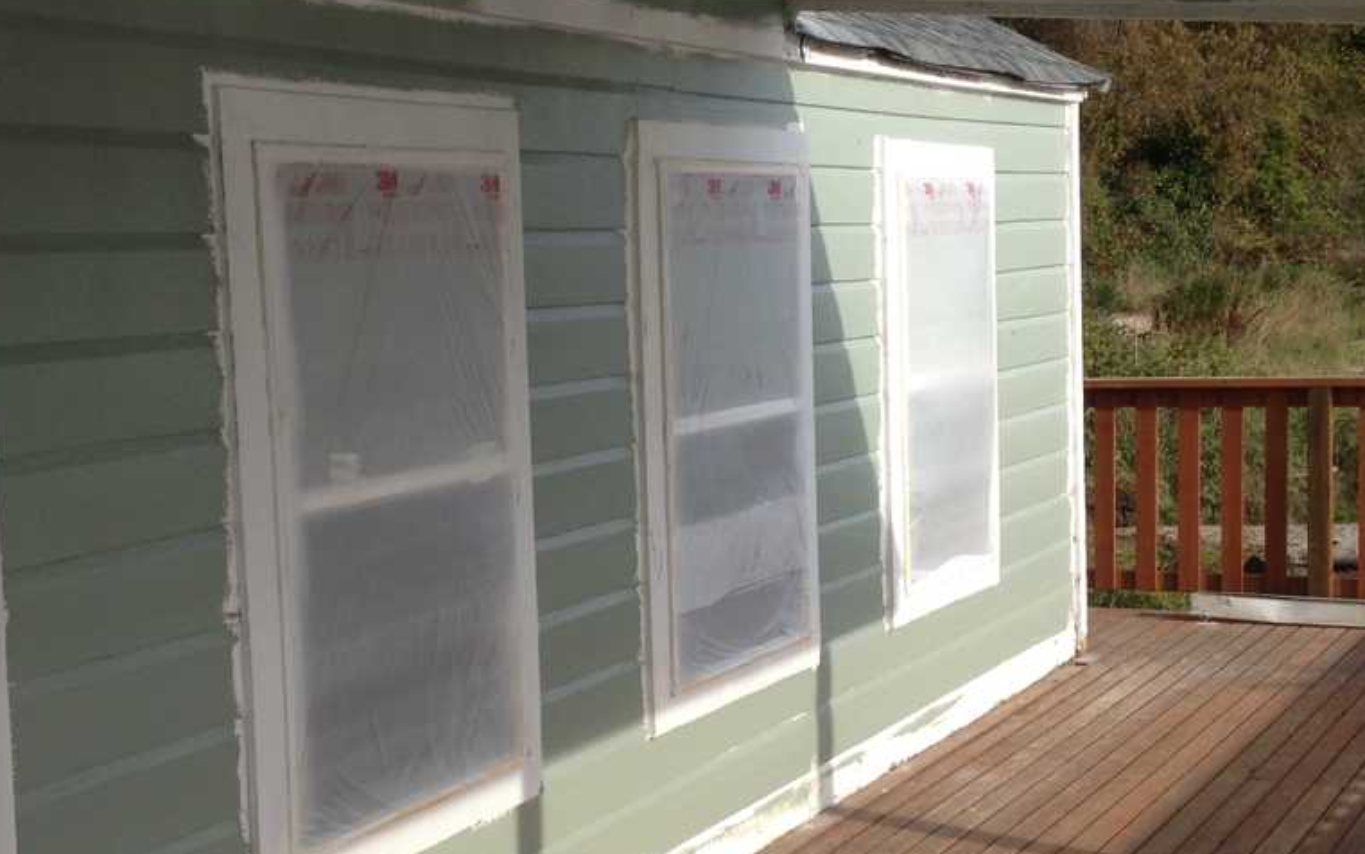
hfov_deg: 31.4
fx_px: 2419
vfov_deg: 20.0
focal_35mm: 65
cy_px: 443
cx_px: 543
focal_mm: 4.28
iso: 50
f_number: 2.4
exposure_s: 1/1022
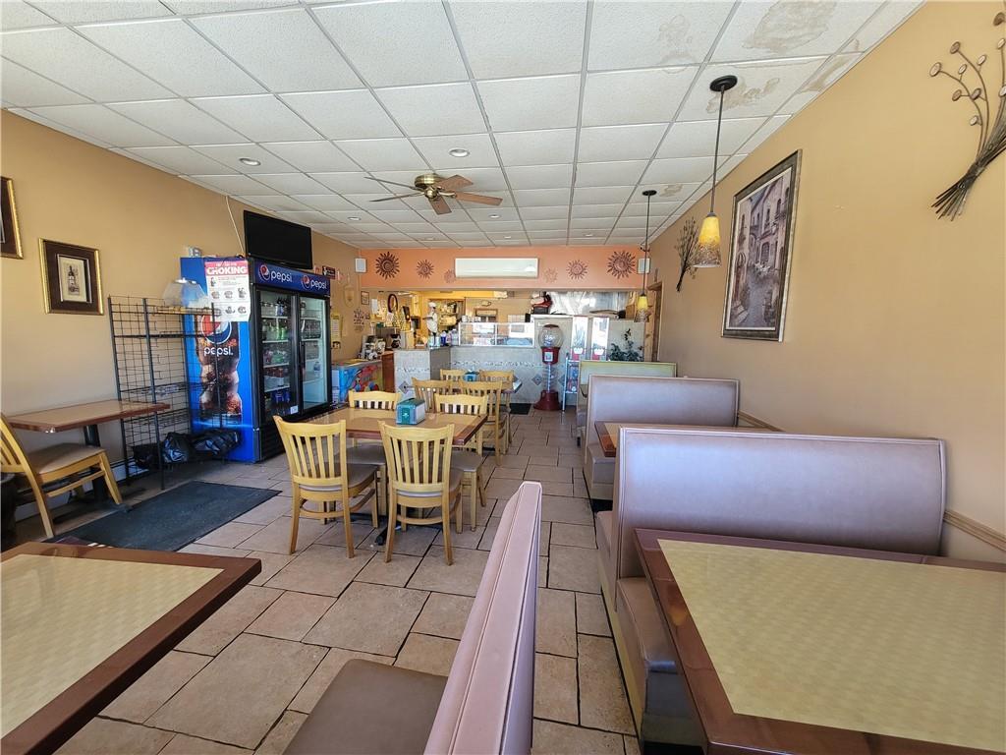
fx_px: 378
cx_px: 503
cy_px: 378
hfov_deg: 106.2
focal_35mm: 13
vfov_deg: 89.9
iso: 200
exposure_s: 1/60
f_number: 2.2
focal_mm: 2.2
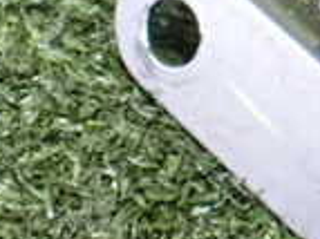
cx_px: 459
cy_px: -83
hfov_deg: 14.7
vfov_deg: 11.4
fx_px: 1164
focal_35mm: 126
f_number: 2.3
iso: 1250
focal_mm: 5.4
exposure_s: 1/30
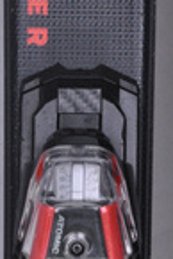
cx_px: 195
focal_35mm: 488
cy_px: -32
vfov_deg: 4.2
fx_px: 3506
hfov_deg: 2.8
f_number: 9.5
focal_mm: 105
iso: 3200
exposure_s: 1/125
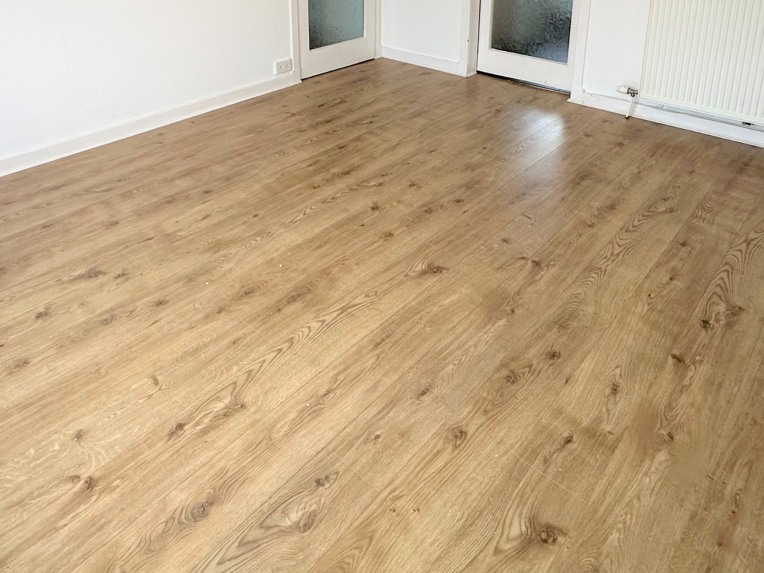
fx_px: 618
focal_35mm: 28
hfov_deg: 63.4
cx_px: 355
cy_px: 54
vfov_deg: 45.0
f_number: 2.2
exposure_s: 1/99
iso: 125
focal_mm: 2.22
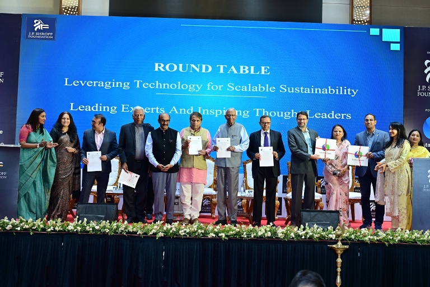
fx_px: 502
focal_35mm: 42
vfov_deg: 31.9
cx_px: 215
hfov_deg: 46.4
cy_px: 144
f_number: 4.5
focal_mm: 42
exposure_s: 1/100
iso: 800
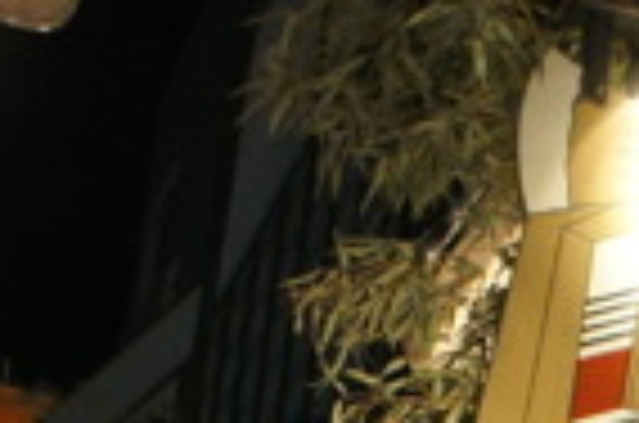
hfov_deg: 10.4
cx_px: 774
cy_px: 623
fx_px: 3453
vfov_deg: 6.9
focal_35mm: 195
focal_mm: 18
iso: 800
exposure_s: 1/30
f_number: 3.5
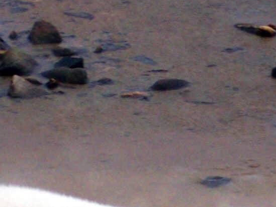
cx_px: 177
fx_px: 3681
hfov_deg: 4.3
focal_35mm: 462
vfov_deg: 3.2
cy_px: 250
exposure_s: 1/125
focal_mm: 22
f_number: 4.8
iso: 140
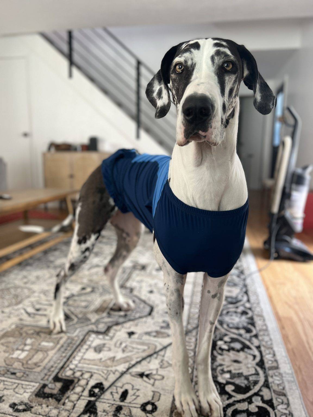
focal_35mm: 26
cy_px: 208
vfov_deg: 67.3
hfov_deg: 53.1
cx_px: 156
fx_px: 313
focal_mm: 5.7
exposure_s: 1/60
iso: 160
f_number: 1.5
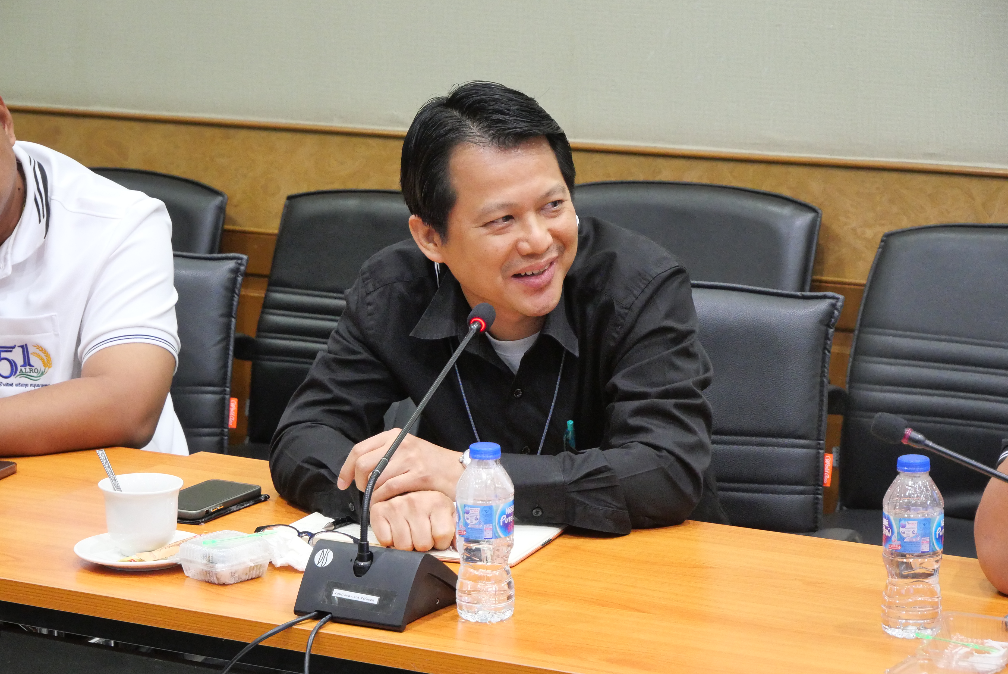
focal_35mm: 124
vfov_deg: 11.1
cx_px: 504
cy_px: 337
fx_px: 3474
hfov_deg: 16.5
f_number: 5.6
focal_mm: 60
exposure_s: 1/40
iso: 3200
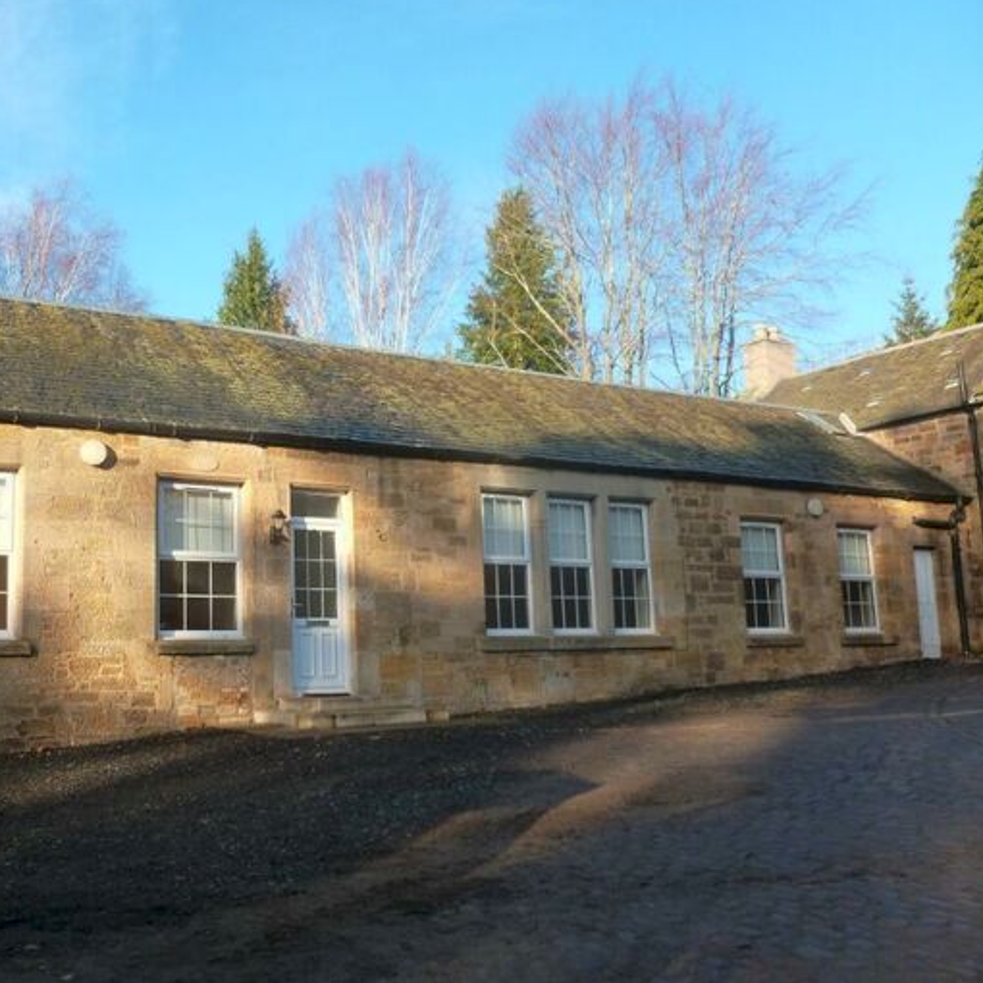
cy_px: 479
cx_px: 326
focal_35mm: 34
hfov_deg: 47.6
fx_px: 1092
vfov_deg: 48.4
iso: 160
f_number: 3.3
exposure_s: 1/320
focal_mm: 5
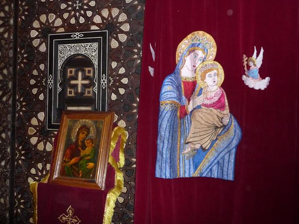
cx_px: 155
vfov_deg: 44.1
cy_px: 102
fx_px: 276
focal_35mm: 32
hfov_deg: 56.8
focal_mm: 4.7
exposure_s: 1/30
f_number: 3.3
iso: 320
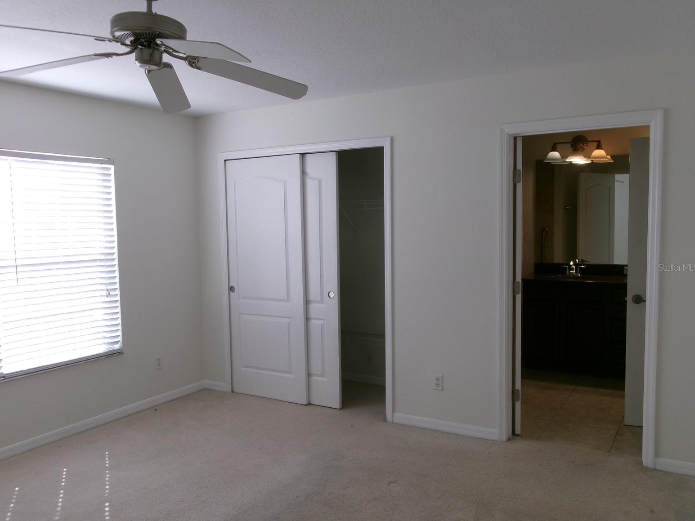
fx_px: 582
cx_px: 341
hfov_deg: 61.7
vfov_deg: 48.2
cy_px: 267
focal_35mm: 29
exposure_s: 1/100
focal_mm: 5.1
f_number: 3.9
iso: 100
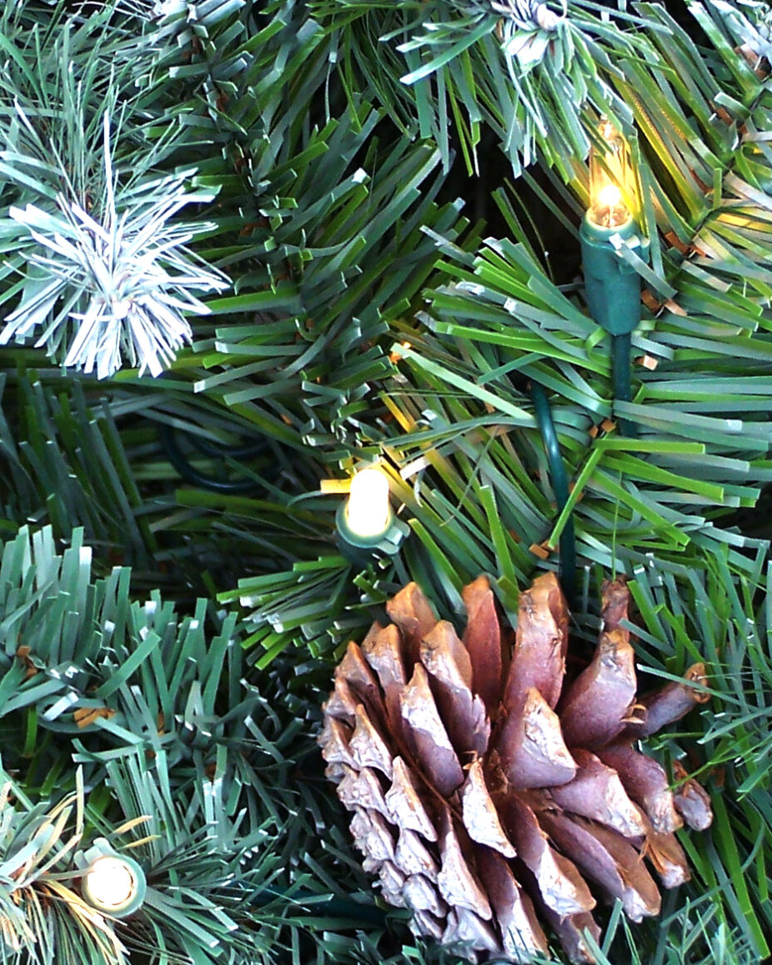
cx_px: 113
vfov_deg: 9.4
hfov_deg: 7.6
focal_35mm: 203
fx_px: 5796
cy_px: -32
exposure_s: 1/30
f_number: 3.2
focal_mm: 15.6
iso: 140
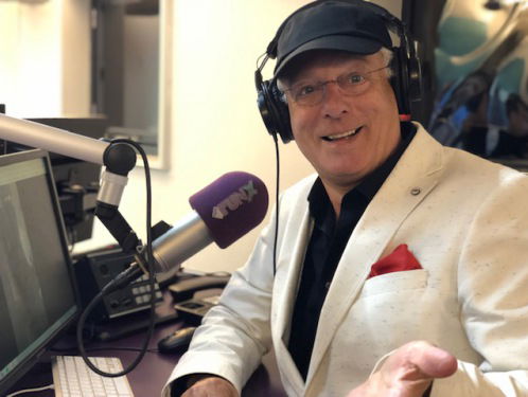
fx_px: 794
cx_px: 264
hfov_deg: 36.8
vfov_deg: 28.1
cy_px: 198
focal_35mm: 52
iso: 160
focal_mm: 6
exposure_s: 1/13
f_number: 2.4
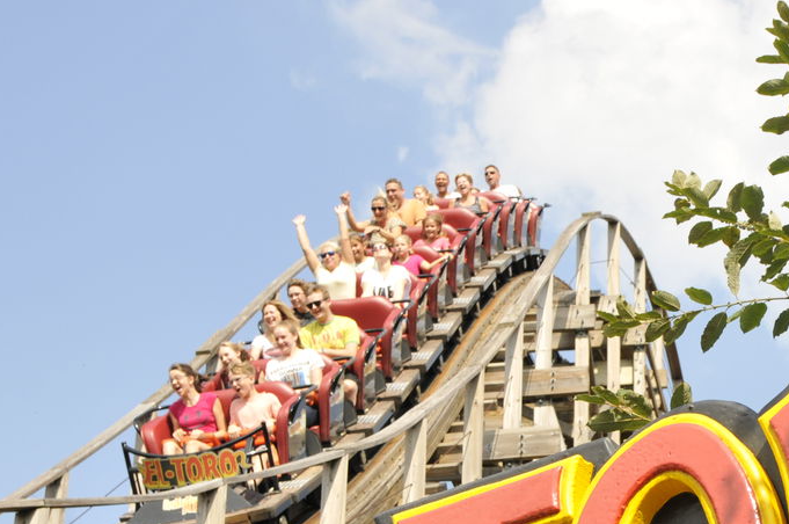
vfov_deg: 13.3
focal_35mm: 102
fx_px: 2236
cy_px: 420
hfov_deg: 19.7
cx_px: 699
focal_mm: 29
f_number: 5.6
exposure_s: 1/640
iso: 250
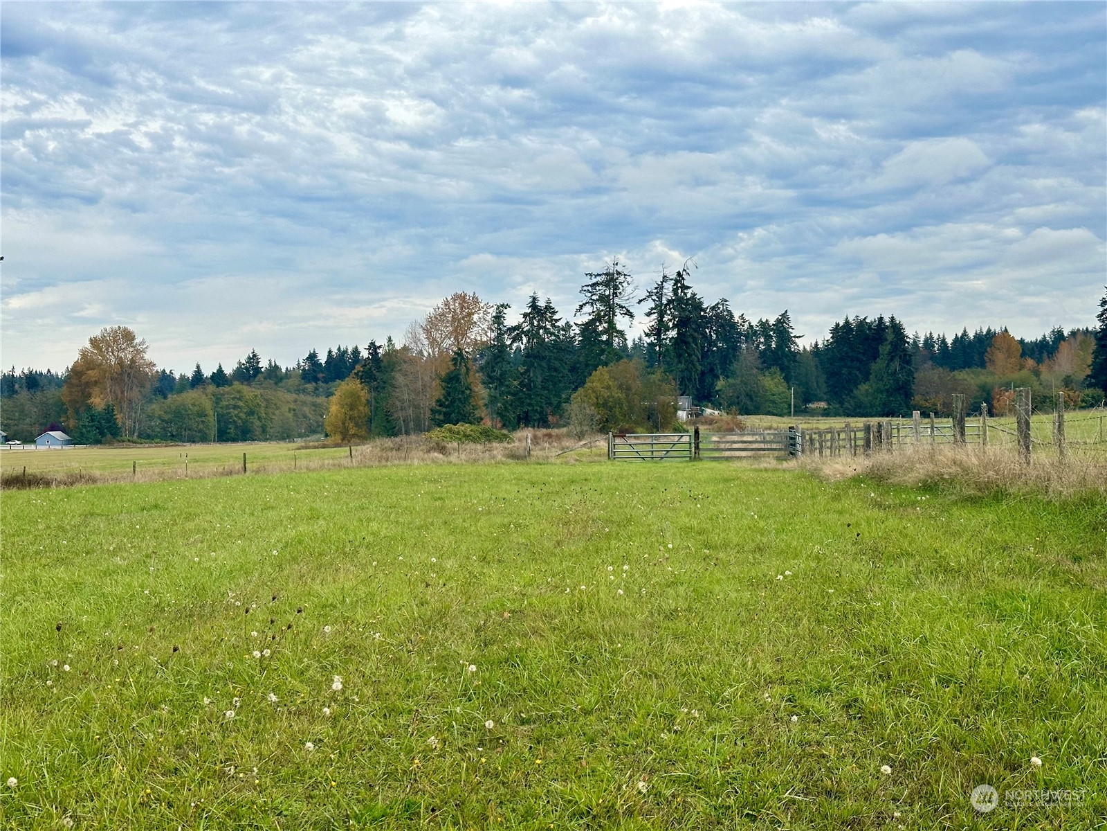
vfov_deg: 30.3
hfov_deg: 39.7
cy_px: 416
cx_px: 554
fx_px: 1535
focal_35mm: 48
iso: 64
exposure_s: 1/2597
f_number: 1.78
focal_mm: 6.86
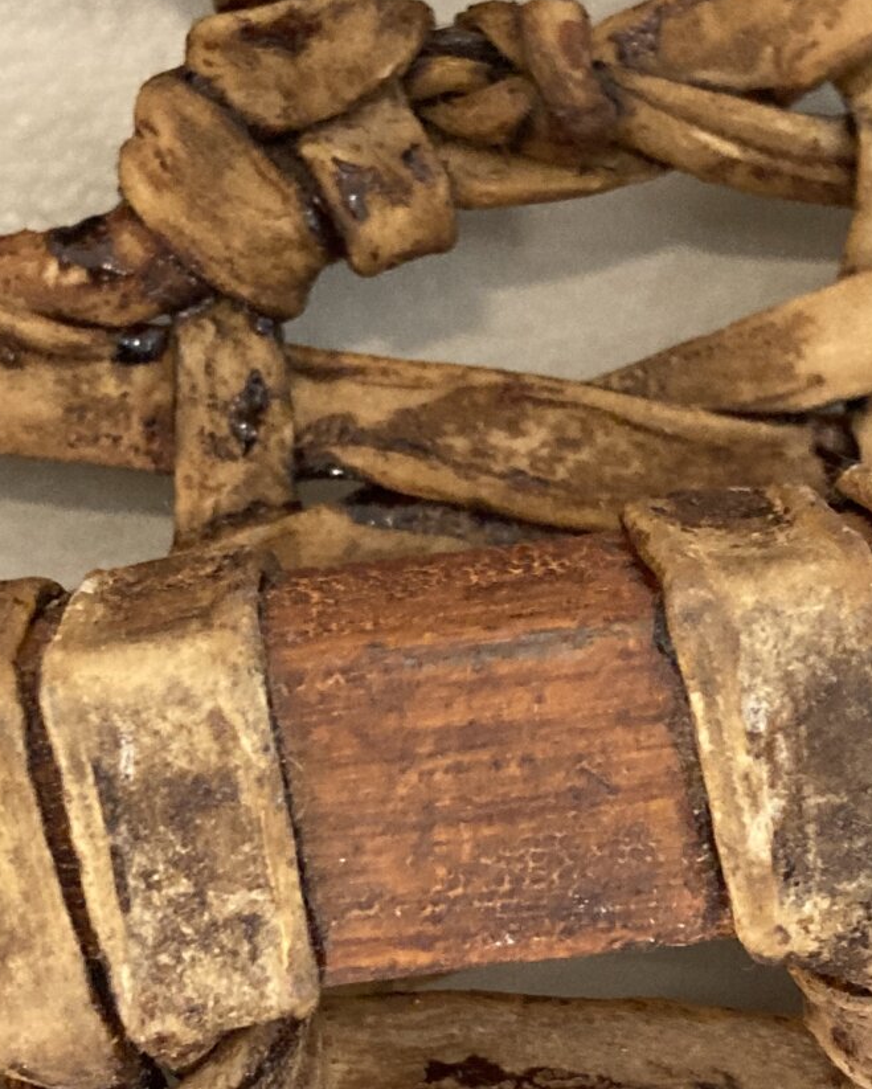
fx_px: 2741
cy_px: 496
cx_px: 402
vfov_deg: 22.5
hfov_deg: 18.1
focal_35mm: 85
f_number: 1.8
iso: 400
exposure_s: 1/30
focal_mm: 3.99
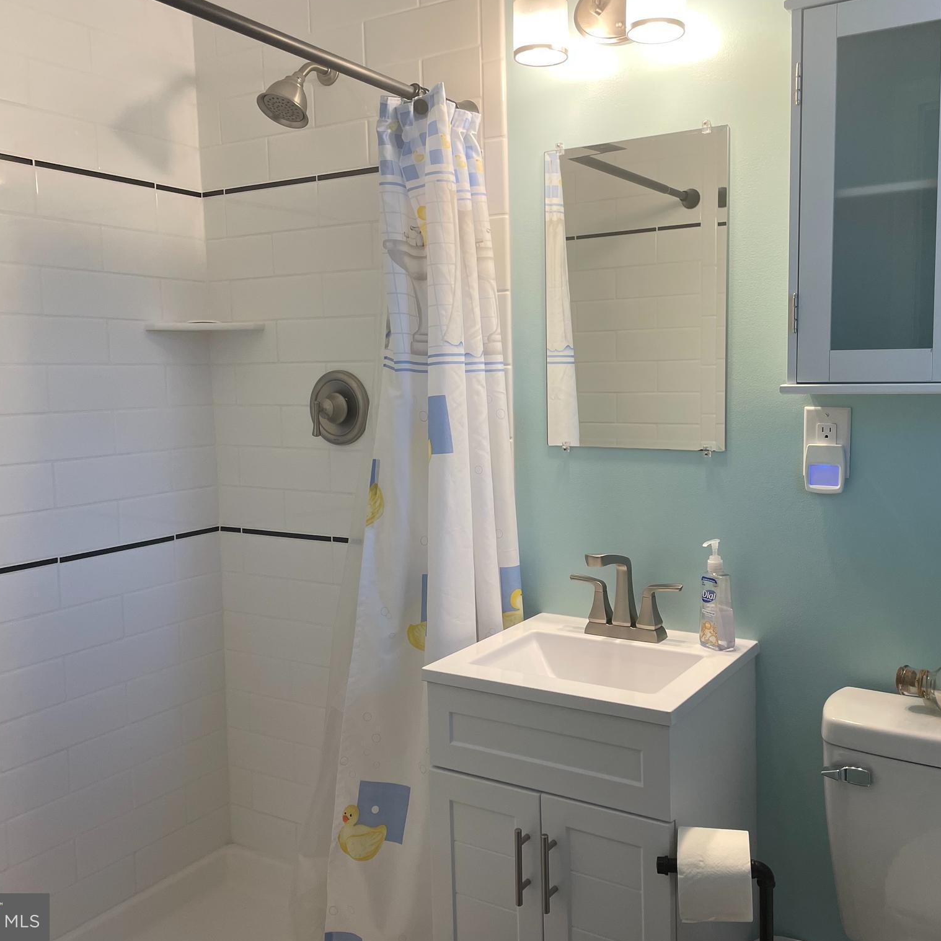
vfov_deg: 52.5
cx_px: 529
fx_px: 953
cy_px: 468
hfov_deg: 52.4
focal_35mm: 31
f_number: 1.6
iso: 100
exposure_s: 1/120
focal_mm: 4.2
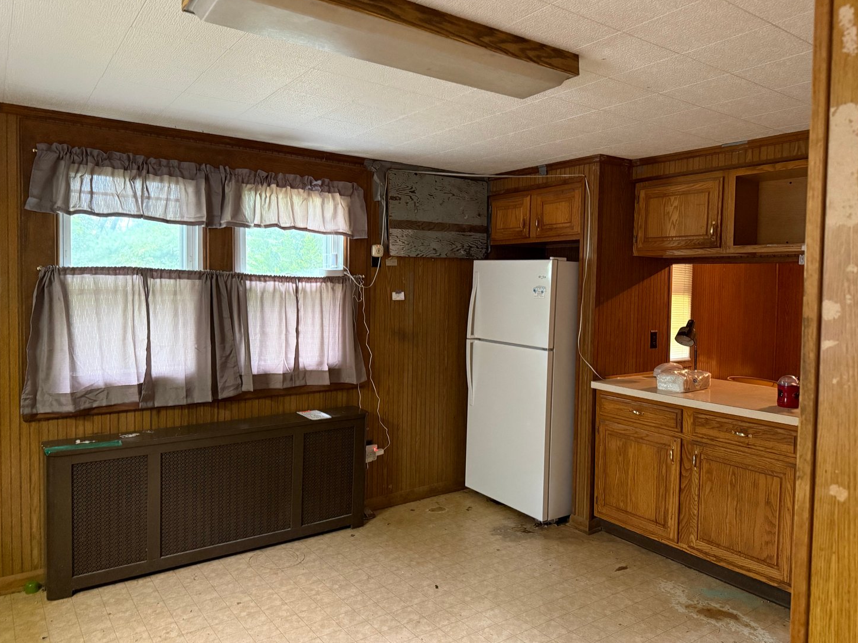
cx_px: 438
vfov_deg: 54.9
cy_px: 319
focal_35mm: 25
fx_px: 620
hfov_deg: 69.4
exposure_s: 1/60
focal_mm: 6.76
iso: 800
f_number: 1.78
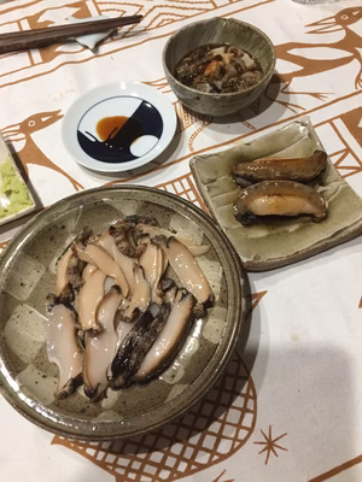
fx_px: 404
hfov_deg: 48.2
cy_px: 241
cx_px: 181
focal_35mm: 29
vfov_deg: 61.7
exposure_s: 1/30
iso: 160
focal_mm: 4.15
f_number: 2.2
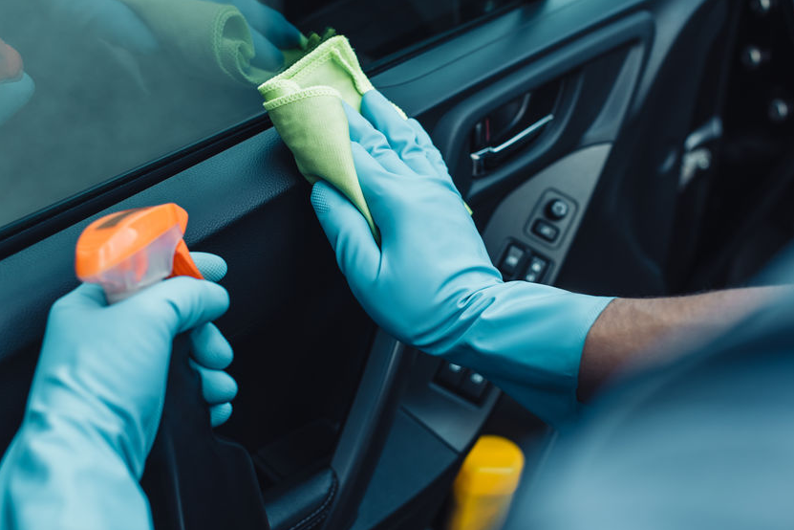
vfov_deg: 26.5
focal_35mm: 51
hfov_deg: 38.9
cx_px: 403
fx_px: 1125
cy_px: 268
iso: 160
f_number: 3.5
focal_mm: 50
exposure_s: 1/250
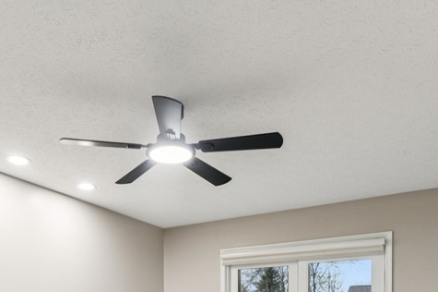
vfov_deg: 35.2
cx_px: 164
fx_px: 389
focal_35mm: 32
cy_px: 322
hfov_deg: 58.0
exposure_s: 1/25
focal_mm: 14
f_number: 4
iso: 200
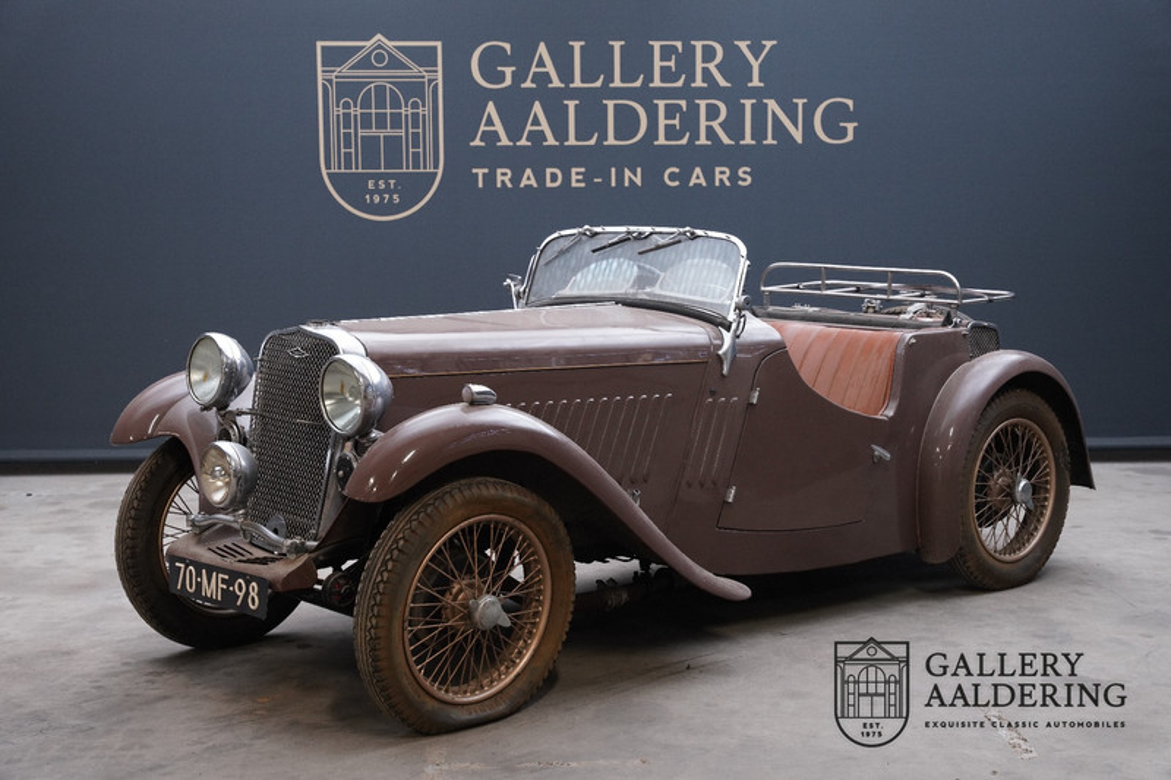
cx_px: 586
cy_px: 390
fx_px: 1766
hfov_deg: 36.7
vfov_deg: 24.9
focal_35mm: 54
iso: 1250
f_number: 6.3
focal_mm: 54.3
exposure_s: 1/8
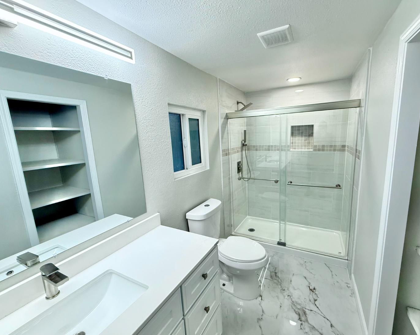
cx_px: 230
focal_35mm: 15
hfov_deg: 96.5
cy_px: 167
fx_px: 186
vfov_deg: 84.0
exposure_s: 1/120
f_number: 2.2
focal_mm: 2.22
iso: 400
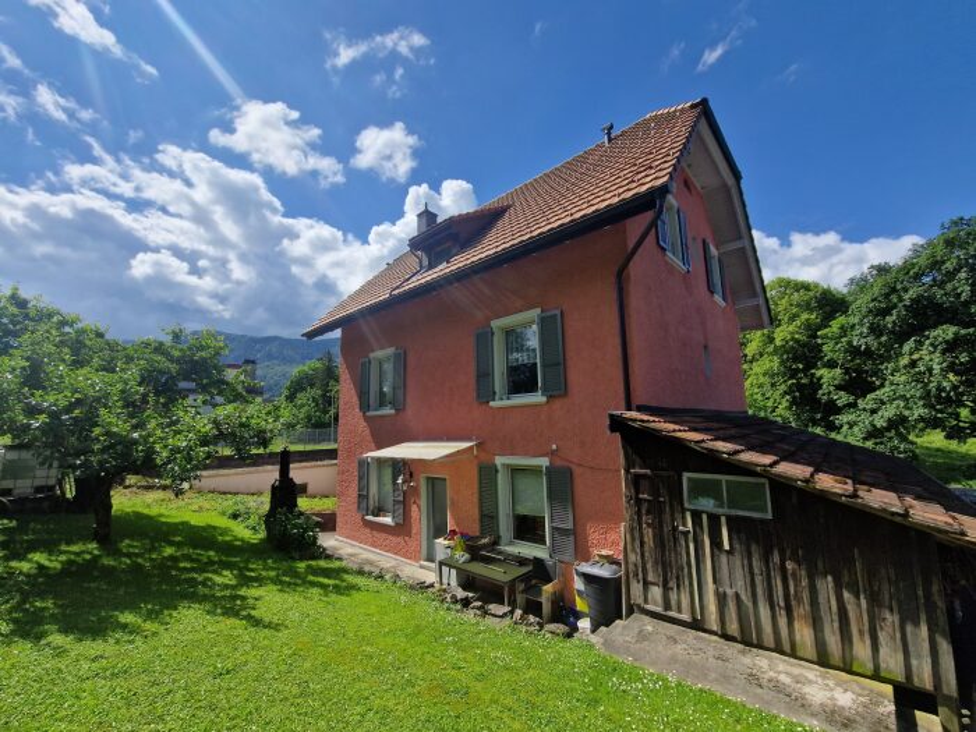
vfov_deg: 89.9
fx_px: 367
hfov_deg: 106.2
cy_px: 366
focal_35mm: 13
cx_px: 488
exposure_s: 1/3432
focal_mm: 2.2
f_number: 2.2
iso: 50
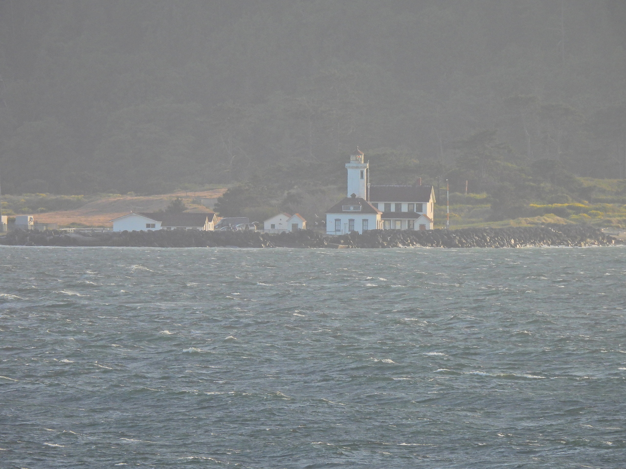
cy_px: 234
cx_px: 313
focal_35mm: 950
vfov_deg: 1.6
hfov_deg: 2.1
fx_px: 17180
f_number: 5.6
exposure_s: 1/500
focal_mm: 170
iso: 180
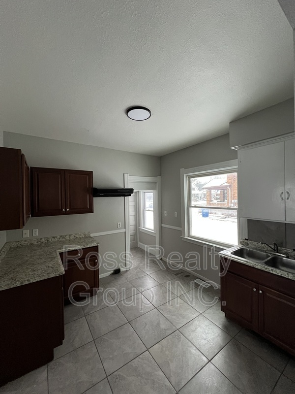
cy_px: 197
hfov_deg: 89.9
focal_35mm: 13
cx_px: 148
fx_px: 148
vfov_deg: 106.2
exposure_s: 1/60
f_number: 1.8
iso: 400
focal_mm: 1.57
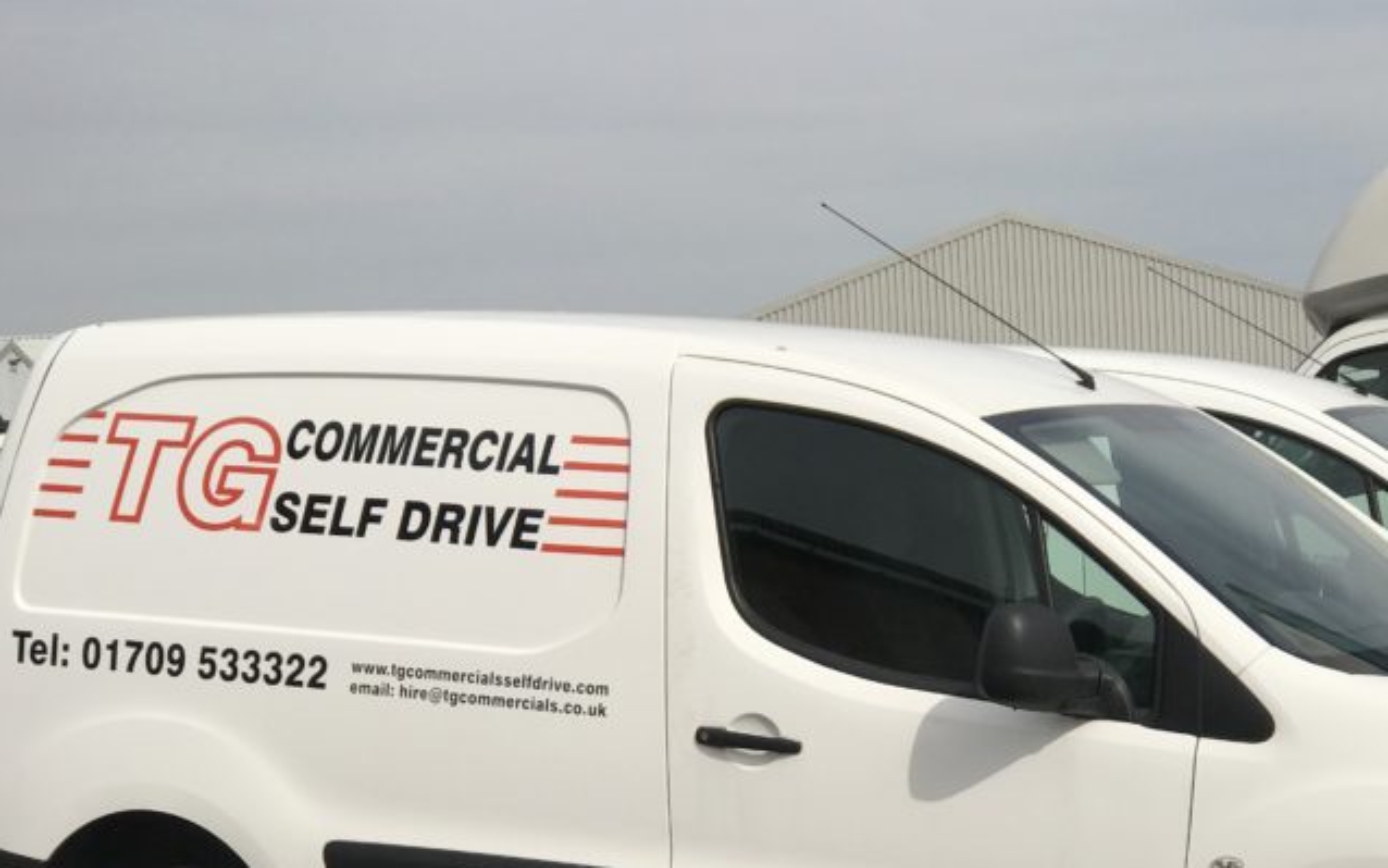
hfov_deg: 21.4
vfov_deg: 13.4
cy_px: 781
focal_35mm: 97
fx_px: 3670
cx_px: 866
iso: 20
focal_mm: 6.6
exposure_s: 1/1808
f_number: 2.8
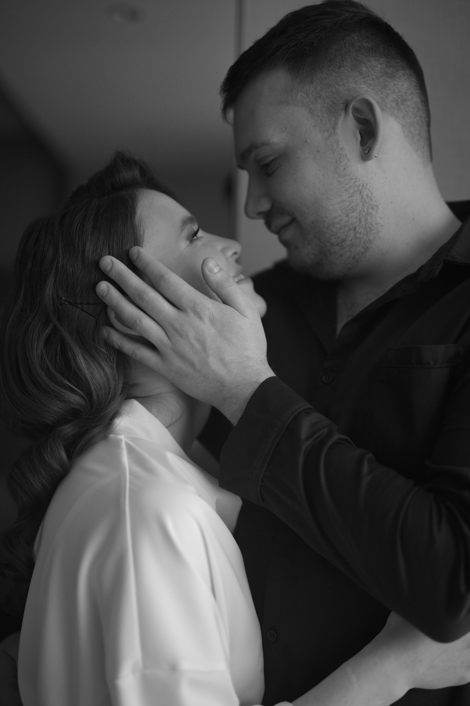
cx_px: 235
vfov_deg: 39.6
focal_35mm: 50
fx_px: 979
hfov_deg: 27.0
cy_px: 353
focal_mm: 50
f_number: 1.4
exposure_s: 1/1000
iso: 640
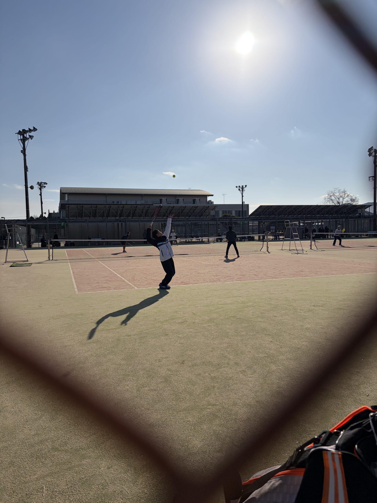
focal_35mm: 26
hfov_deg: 53.1
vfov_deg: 67.3
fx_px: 378
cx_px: 188
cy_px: 252
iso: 50
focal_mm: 5.96
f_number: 1.6
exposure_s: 1/14493
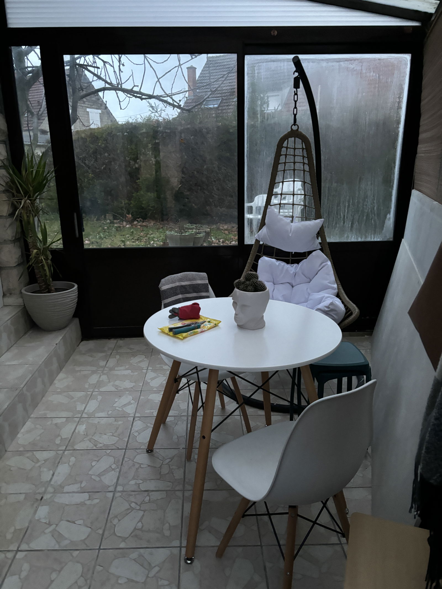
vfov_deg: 67.3
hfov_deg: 53.1
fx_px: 443
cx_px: 221
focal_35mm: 26
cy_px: 294
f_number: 1.6
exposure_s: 1/30
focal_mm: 5.96
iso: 800
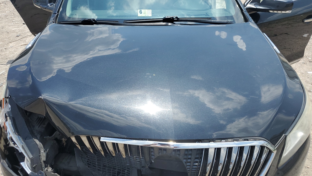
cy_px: 96
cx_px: 154
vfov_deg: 40.1
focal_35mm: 29
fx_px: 240
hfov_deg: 66.1
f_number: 1.5
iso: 50
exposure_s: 1/2500
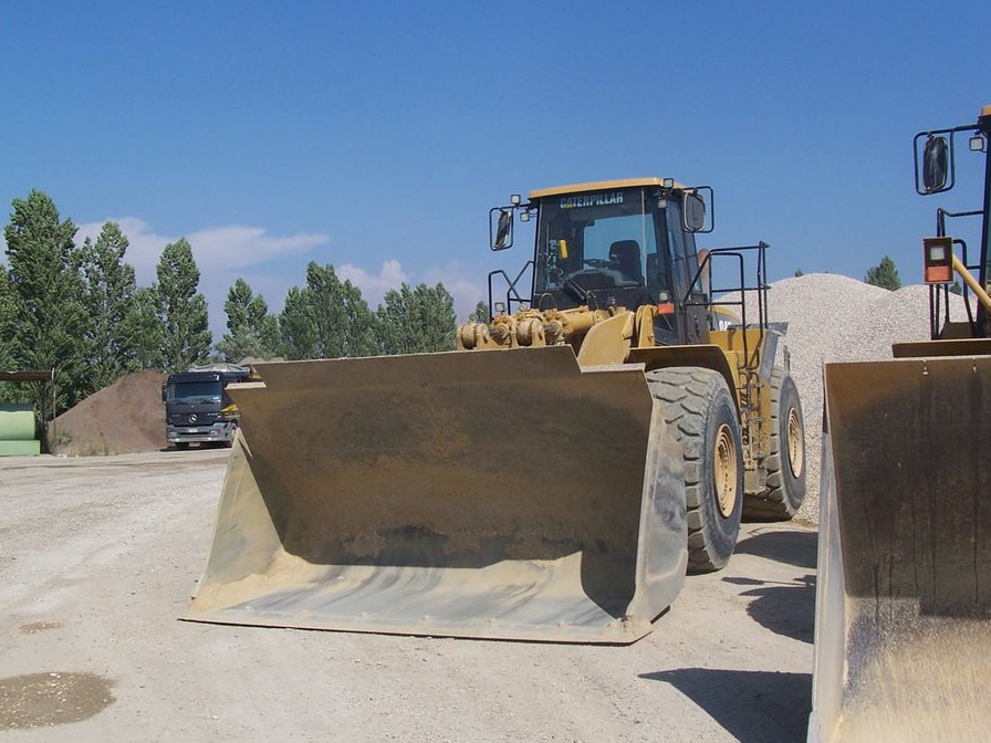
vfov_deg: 36.0
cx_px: 500
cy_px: 390
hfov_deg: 46.8
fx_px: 1145
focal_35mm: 40
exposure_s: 1/500
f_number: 5.6
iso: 80
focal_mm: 6
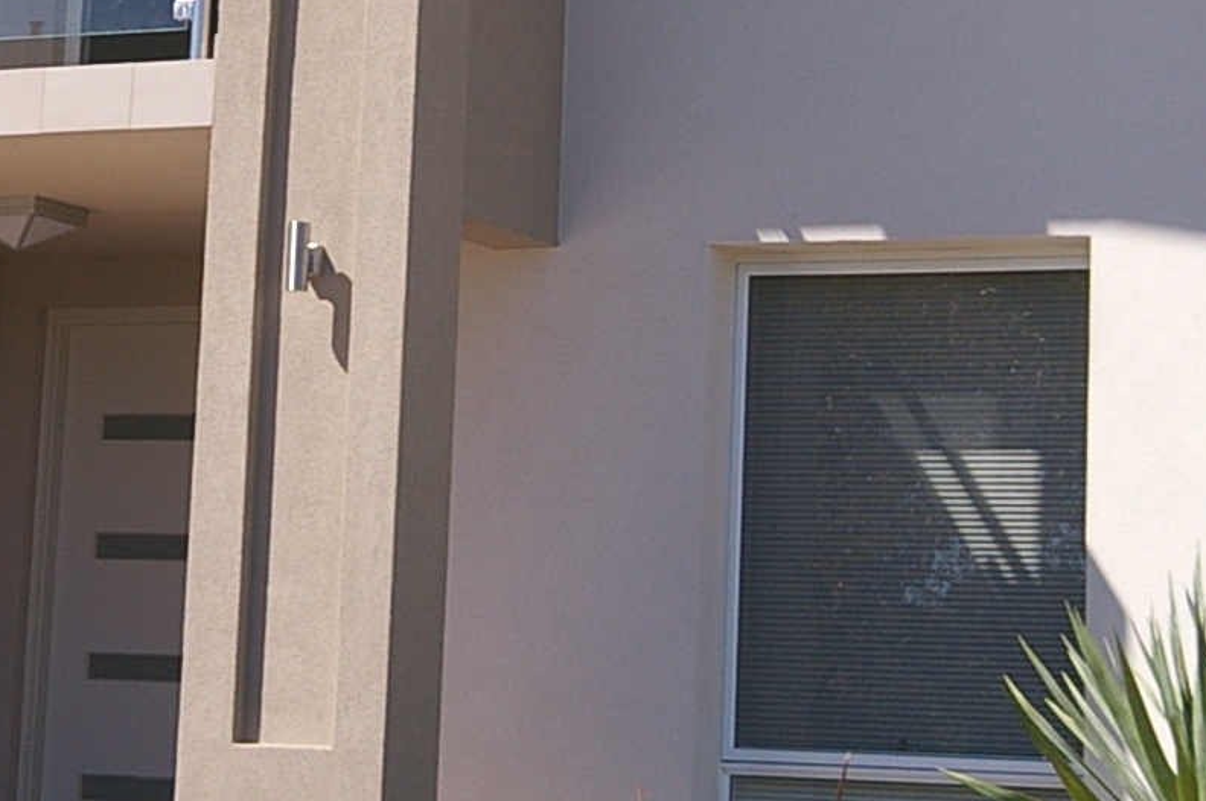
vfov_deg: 11.9
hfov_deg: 18.0
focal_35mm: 114
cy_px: 94
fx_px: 3814
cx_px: 496
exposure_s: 1/500
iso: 200
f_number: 8
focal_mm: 20
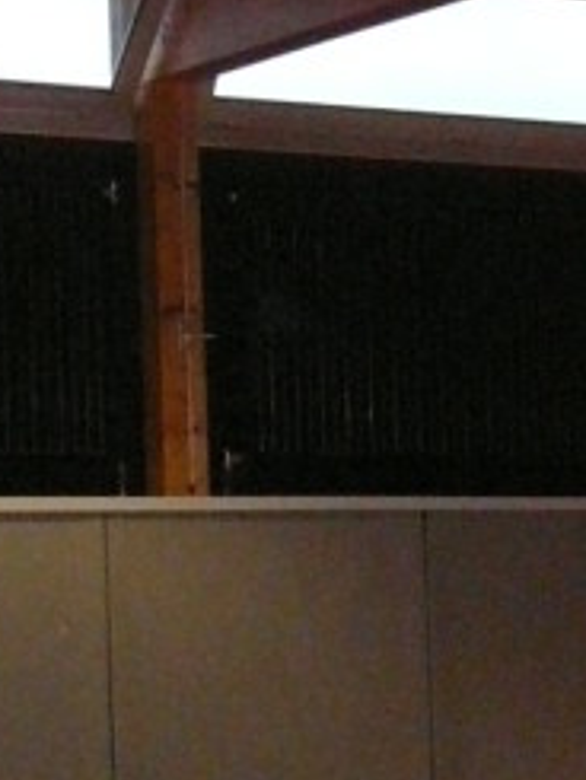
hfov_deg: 9.0
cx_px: 1022
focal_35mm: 159
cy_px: 681
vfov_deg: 12.3
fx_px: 3586
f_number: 3
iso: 400
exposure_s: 1/30
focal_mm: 5.6
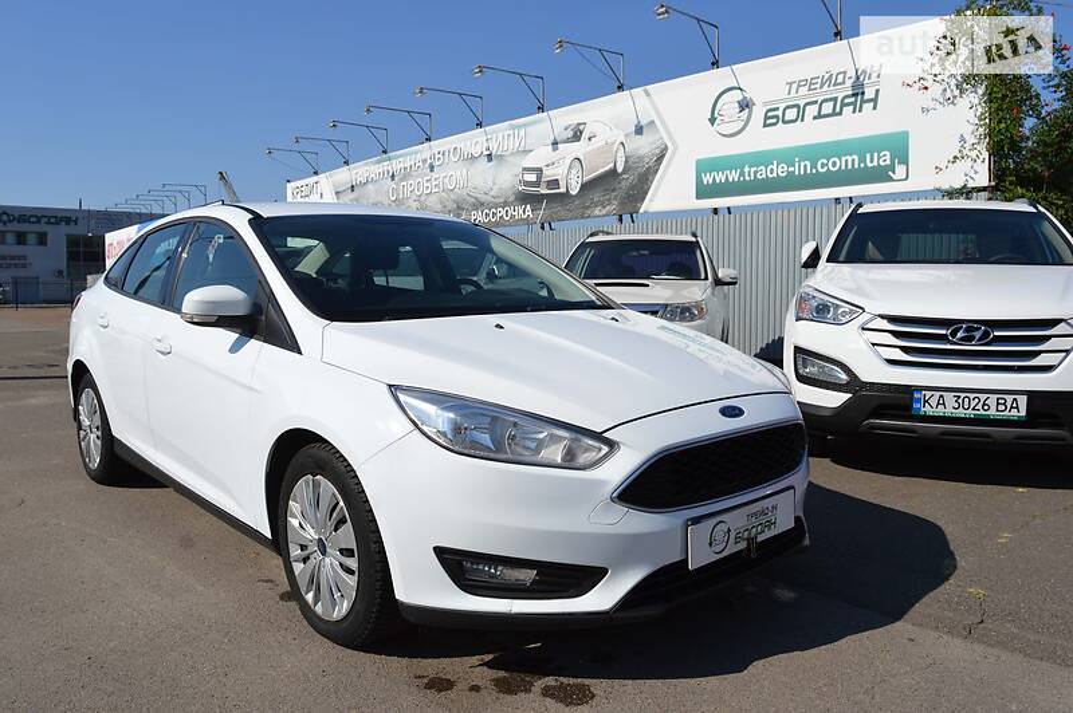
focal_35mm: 27
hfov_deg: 67.4
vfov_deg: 47.9
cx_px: 536
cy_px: 356
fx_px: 804
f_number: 9
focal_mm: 18
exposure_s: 1/320
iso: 100
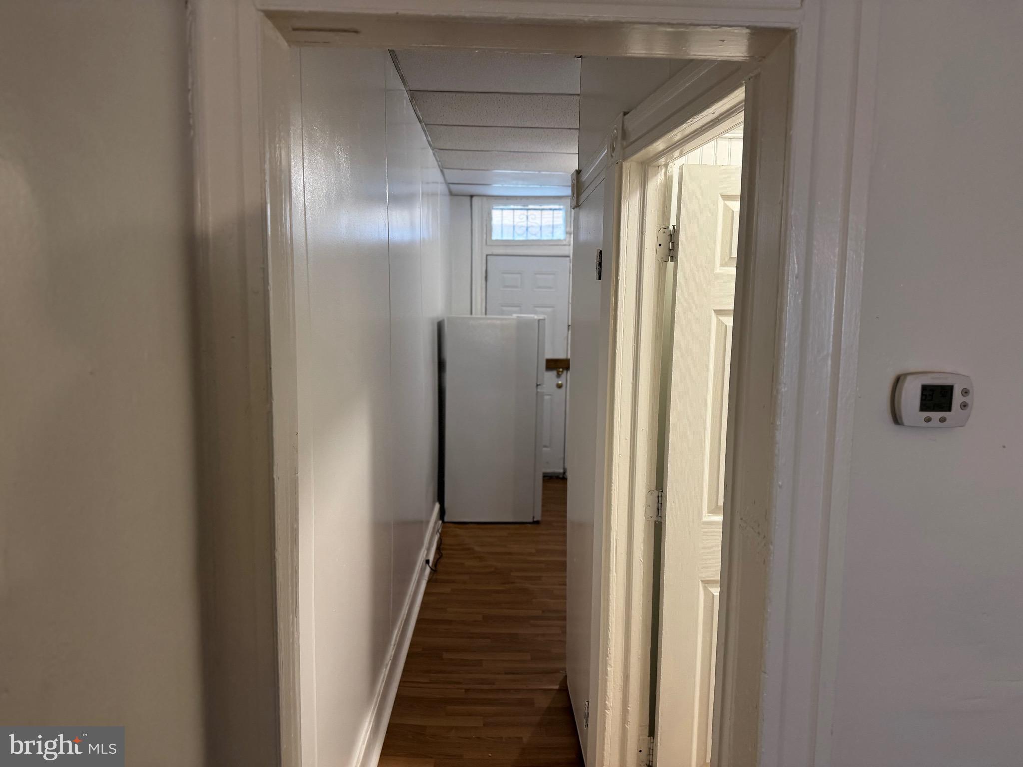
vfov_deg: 56.8
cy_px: 384
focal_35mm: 24
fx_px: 709
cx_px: 512
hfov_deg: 71.6
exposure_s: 1/60
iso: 320
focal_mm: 6.76
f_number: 1.78
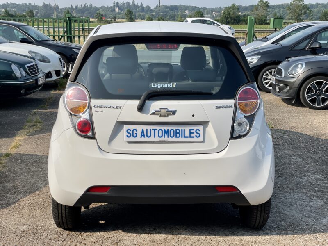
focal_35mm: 52
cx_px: 164
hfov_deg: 36.8
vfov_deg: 28.0
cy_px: 123
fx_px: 493
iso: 32
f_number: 2
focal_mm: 6
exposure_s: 1/2398
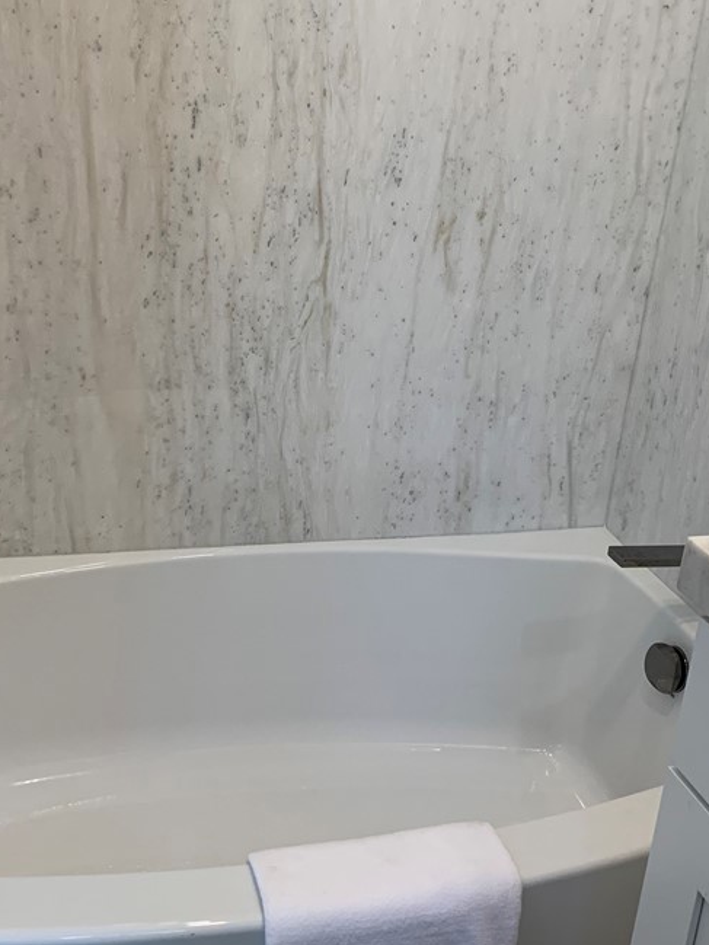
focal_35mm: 41
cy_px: 347
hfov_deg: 35.1
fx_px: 1119
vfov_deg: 45.3
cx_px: 381
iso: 64
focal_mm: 4.25
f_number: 1.8
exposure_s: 1/120
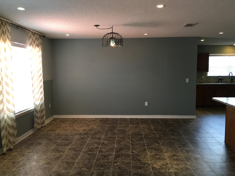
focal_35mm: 29
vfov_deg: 48.2
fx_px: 197
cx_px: 118
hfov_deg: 61.7
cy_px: 88
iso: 25
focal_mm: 4.15
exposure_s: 1/15
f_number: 2.2
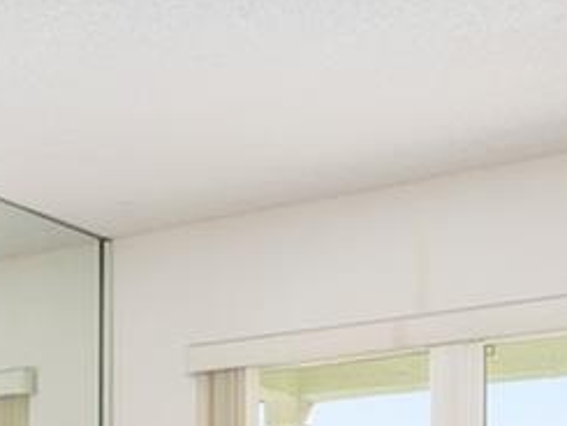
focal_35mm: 88
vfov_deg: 15.5
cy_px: 637
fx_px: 1442
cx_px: 153
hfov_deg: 22.1
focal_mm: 14
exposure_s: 1/20
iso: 500
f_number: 7.1
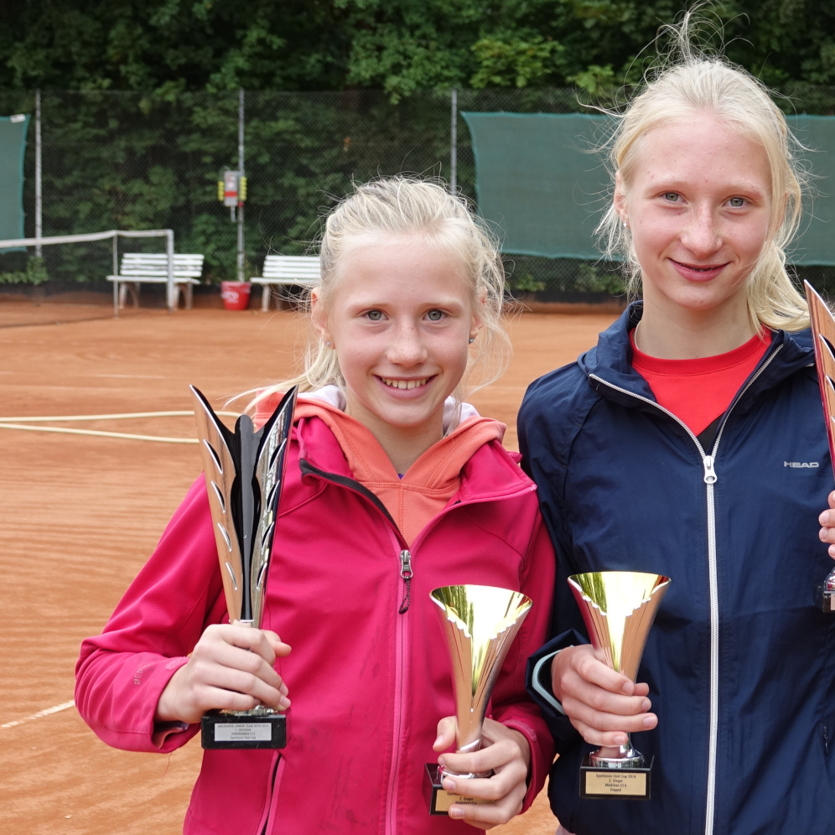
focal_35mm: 64
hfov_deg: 26.8
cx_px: 521
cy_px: 418
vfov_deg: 26.9
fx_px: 1747
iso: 100
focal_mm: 18.21
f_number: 3.2
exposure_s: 1/125
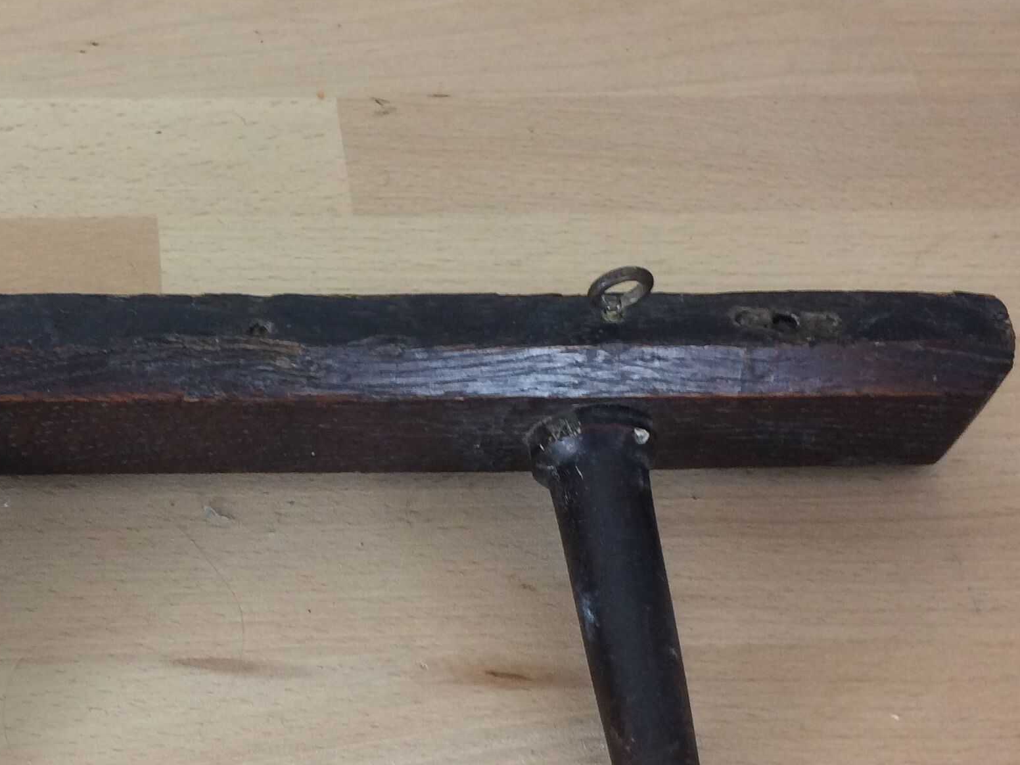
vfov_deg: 24.0
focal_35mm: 61
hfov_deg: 30.9
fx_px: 1797
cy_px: 450
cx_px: 200
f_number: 2.2
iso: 125
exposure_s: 1/33
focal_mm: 4.15
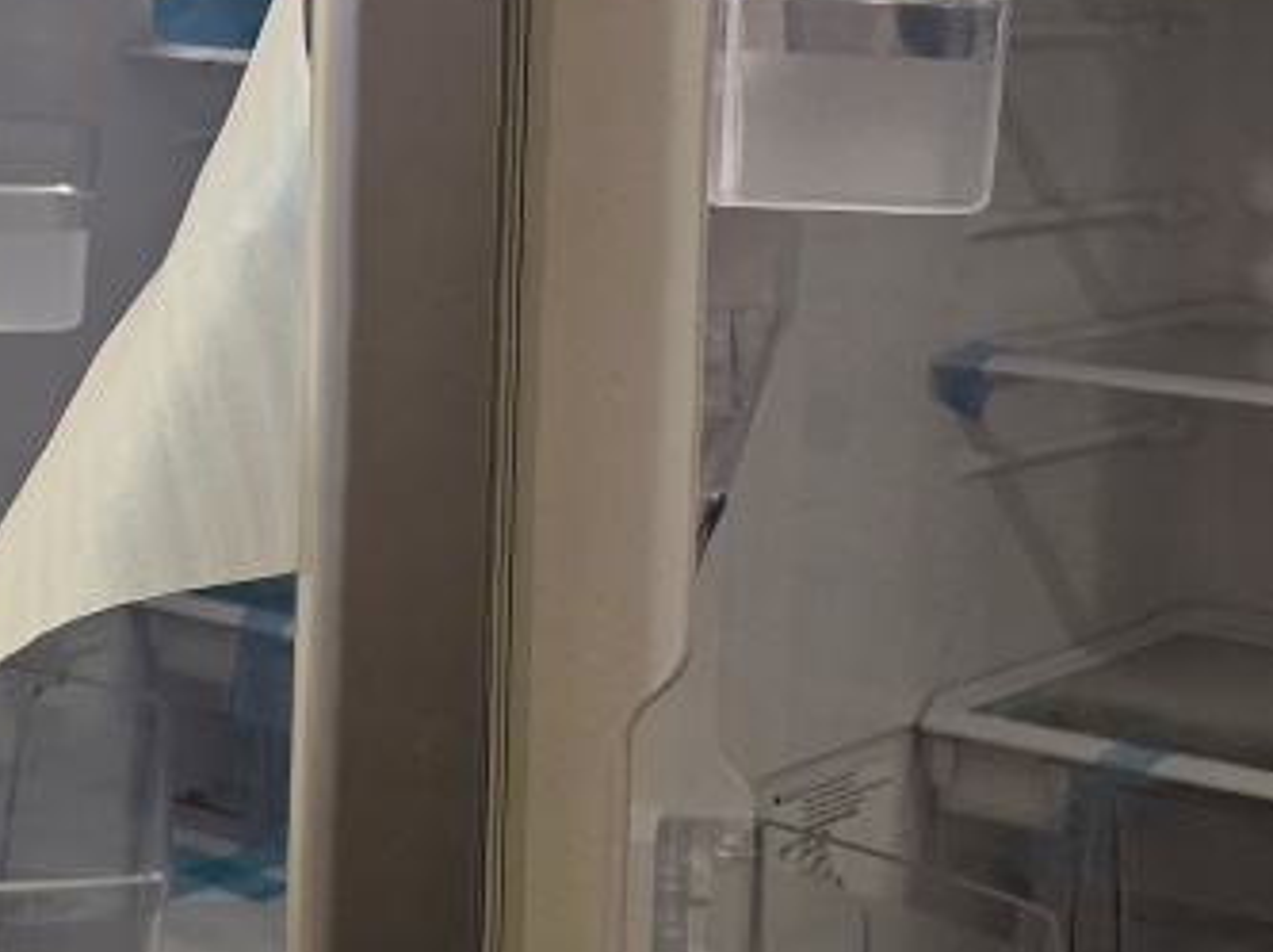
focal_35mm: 83
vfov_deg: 17.7
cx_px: 535
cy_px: 256
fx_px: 3049
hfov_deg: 23.6
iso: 800
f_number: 1.7
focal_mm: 6.3
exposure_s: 1/120
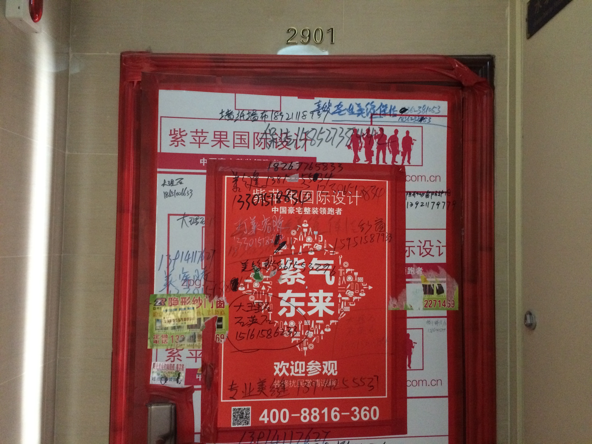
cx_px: 296
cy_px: 222
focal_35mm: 29
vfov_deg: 48.2
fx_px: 496
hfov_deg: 61.7
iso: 320
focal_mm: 4.15
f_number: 2.2
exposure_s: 1/15
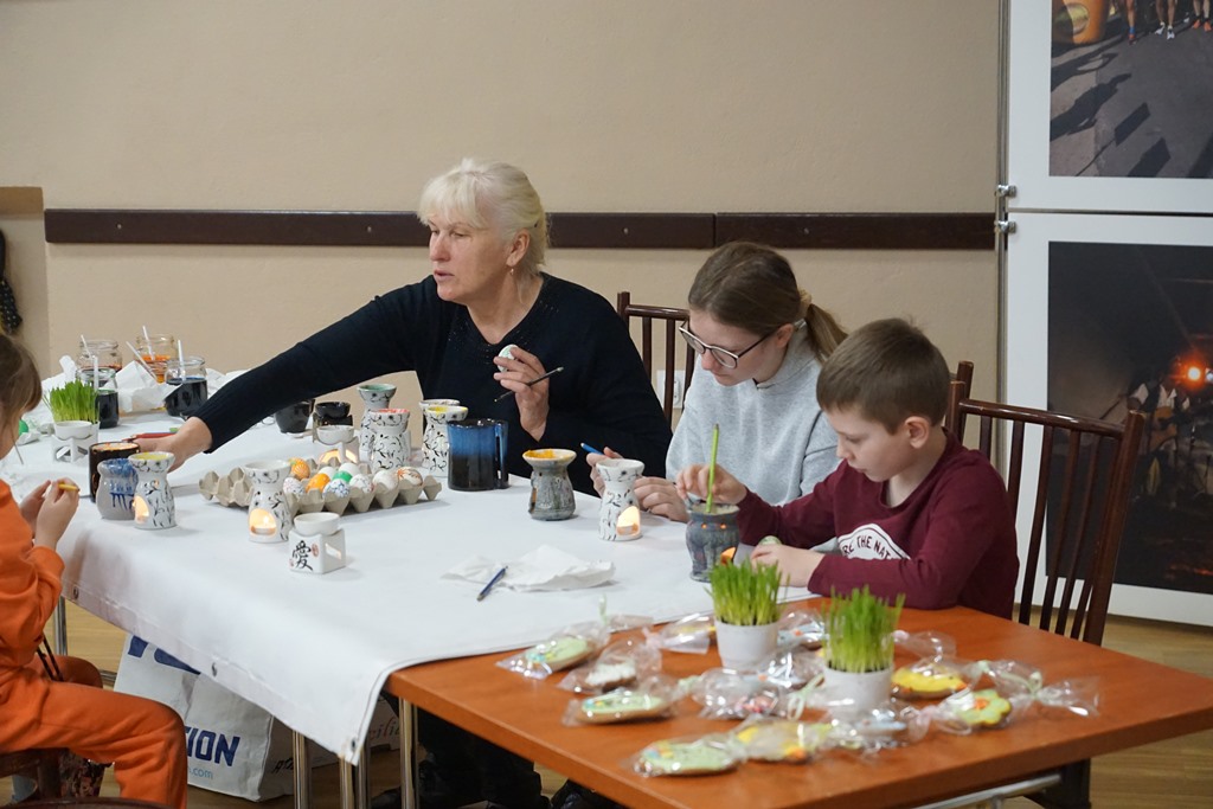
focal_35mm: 75
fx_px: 2527
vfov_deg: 18.2
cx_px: 606
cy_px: 404
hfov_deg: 27.0
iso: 3200
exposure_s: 1/160
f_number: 3.2
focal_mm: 50
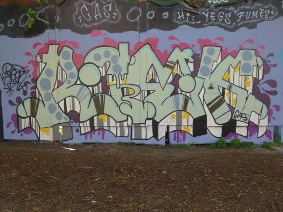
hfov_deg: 61.7
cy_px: 106
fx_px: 237
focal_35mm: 29
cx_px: 142
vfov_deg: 48.2
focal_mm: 6
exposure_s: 1/200
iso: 80
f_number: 2.8
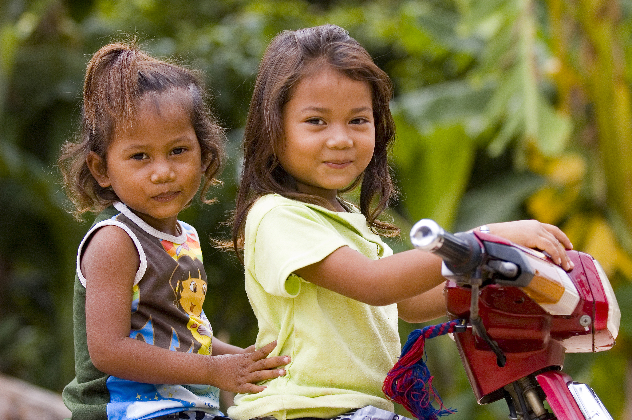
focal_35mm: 135
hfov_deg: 15.2
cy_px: 210
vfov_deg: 10.1
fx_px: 2368
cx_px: 316
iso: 400
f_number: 2.8
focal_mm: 90
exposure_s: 1/2000
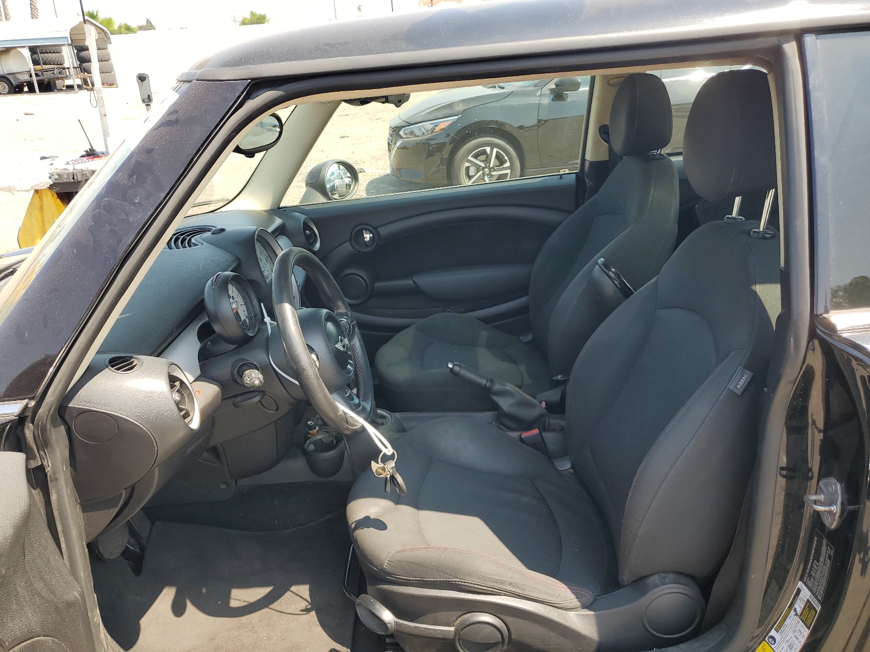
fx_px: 653
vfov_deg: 53.1
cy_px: 326
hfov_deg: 67.3
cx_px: 435
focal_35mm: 26
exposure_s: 1/625
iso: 50
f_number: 1.5
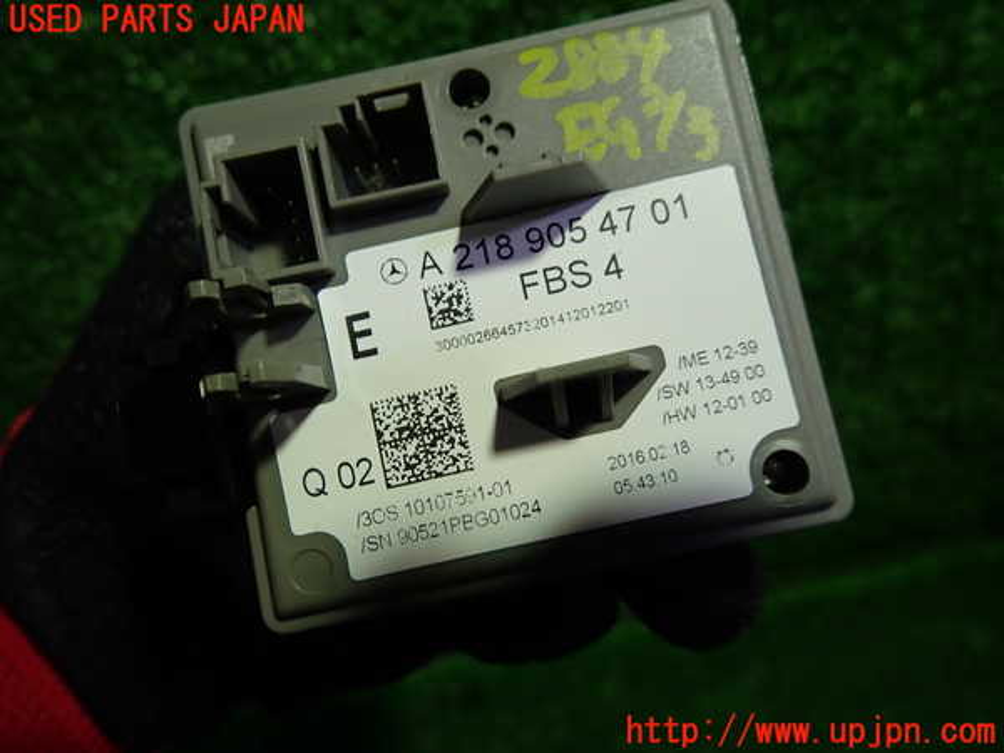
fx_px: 725
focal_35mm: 25
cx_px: 502
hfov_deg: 69.4
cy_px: 376
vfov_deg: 54.9
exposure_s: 1/80
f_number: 2
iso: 100
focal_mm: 4.5
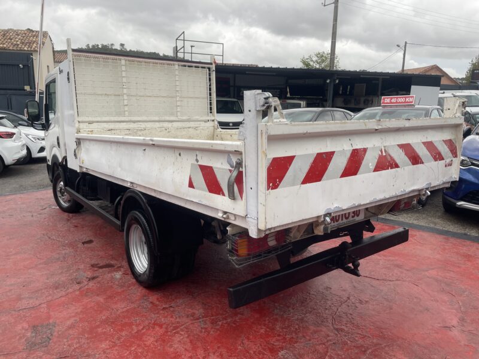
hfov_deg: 67.3
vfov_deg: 53.1
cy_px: 180
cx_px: 240
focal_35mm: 26
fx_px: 360
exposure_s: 1/322
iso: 32
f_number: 1.6
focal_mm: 4.2
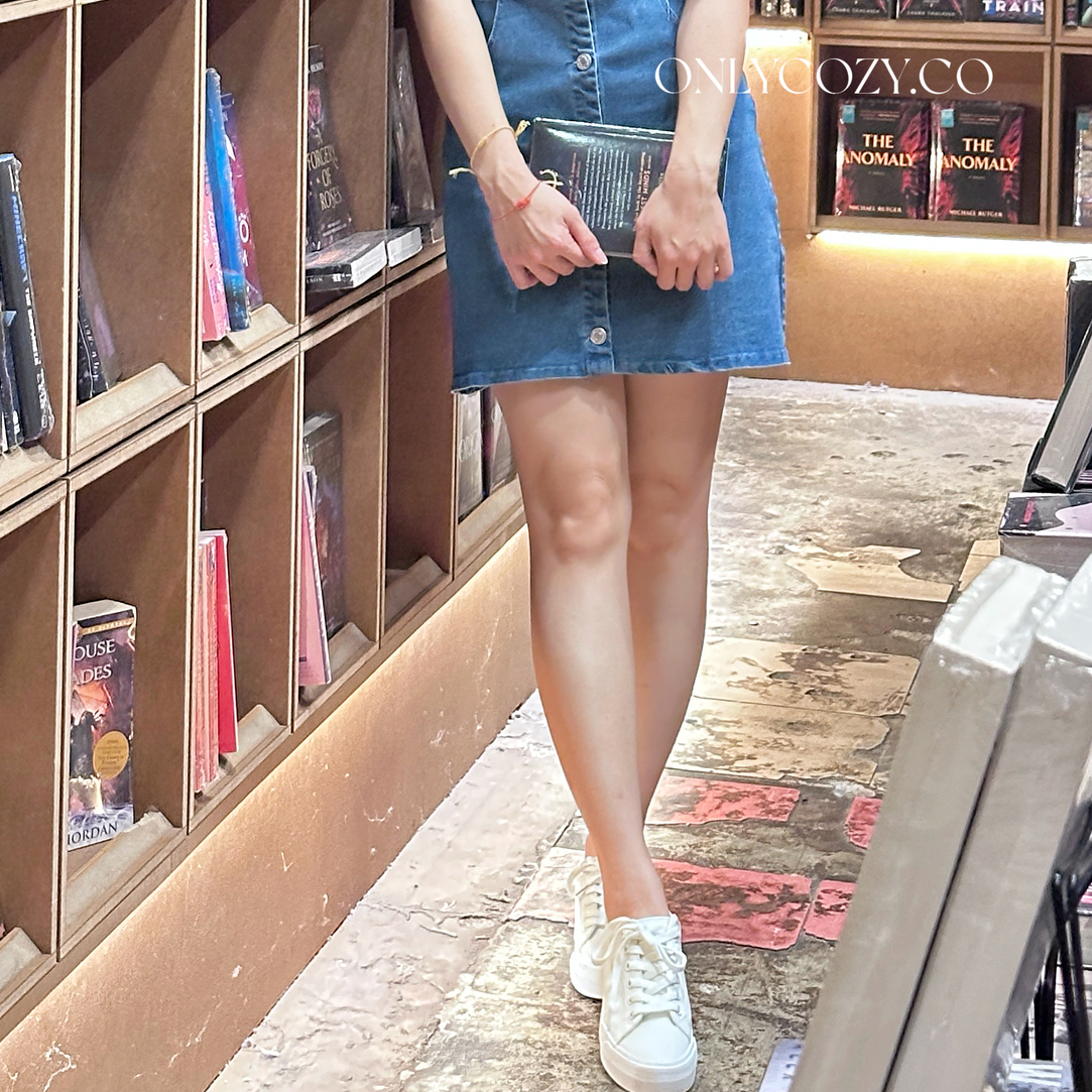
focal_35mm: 94
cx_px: 617
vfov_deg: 18.2
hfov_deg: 18.5
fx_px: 3355
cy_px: 83
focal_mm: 6.86
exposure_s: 1/25
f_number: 1.78
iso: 500
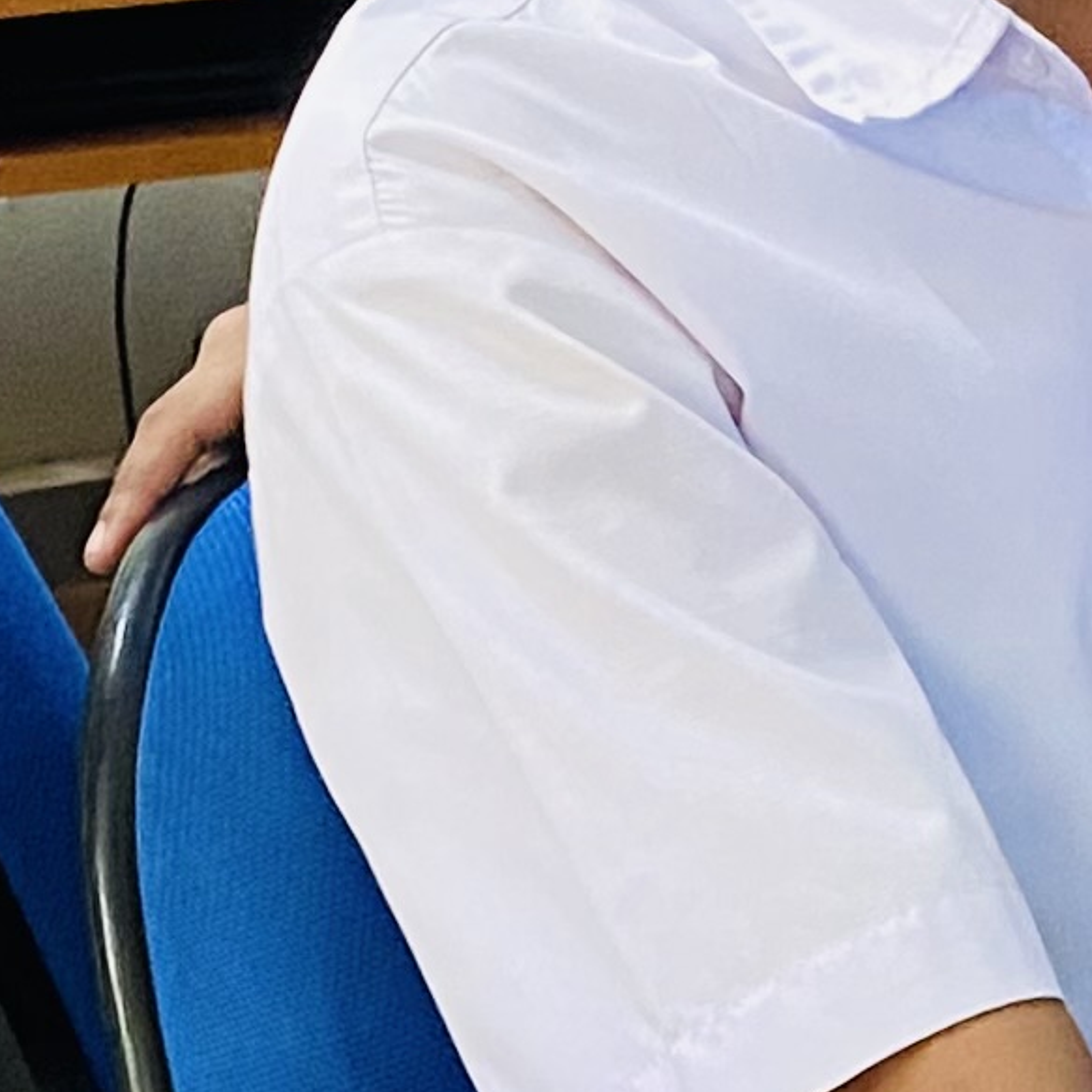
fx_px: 5675
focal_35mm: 159
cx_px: 1094
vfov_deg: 11.0
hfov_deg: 10.9
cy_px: 594
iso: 500
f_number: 1.8
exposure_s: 1/25
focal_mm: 4.25
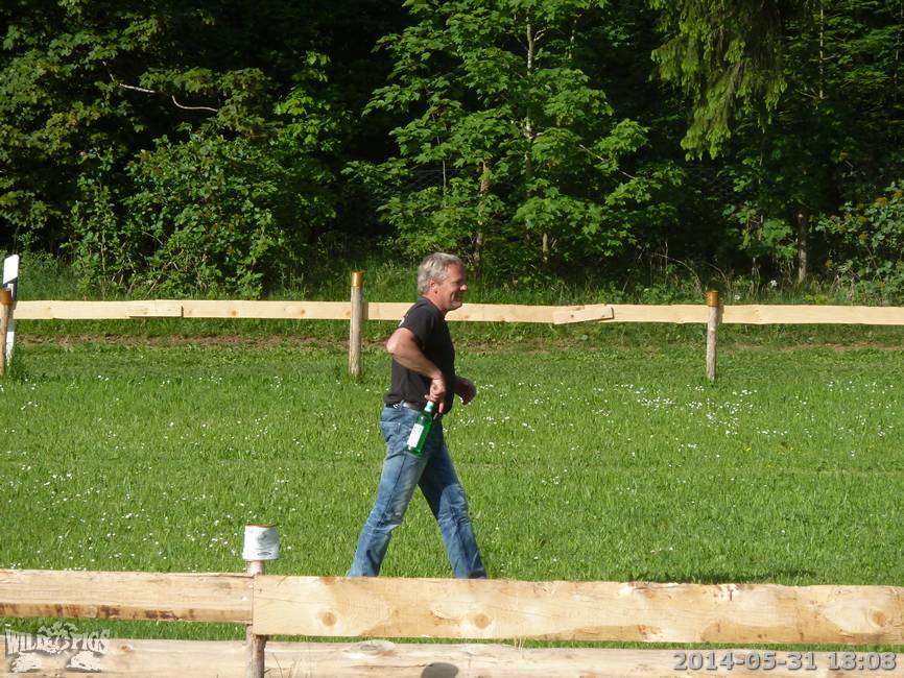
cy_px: 339
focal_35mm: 210
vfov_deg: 7.1
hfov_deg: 9.4
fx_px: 5486
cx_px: 452
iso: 160
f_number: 4.6
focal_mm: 34.4
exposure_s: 1/640
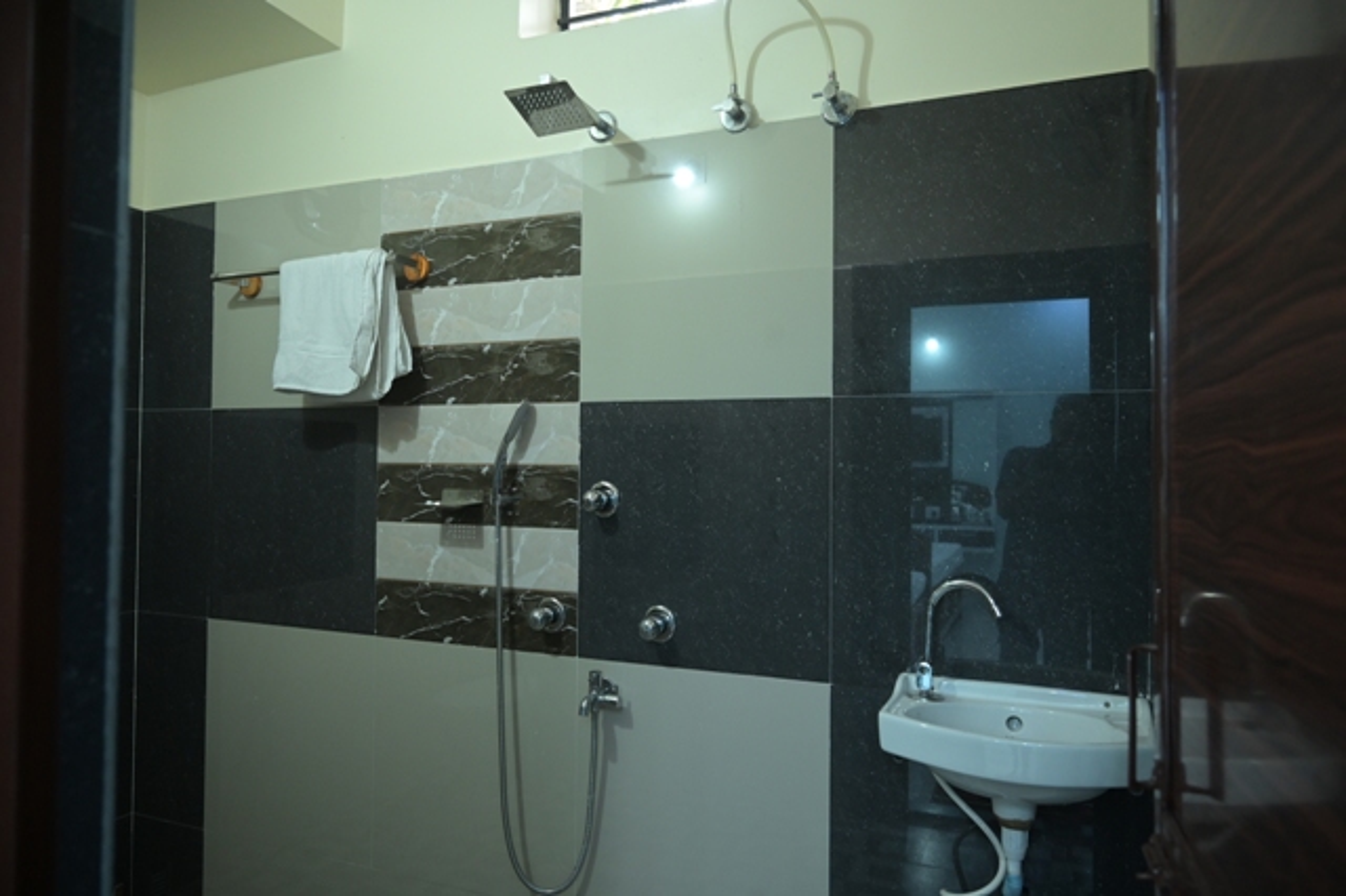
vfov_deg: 53.1
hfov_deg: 73.8
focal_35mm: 24
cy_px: 448
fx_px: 897
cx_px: 673
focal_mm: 24
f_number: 4
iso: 3200
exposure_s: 1/100
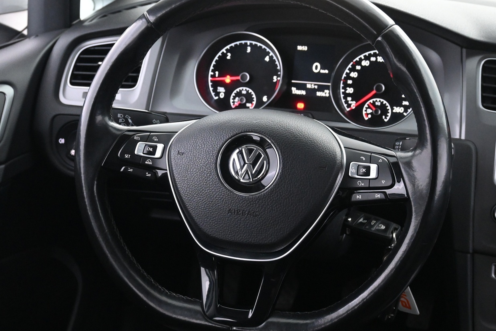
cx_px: 254
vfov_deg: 26.5
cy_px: 167
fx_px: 703
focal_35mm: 51
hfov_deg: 38.9
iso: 3600
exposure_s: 1/40
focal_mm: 26
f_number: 4.5
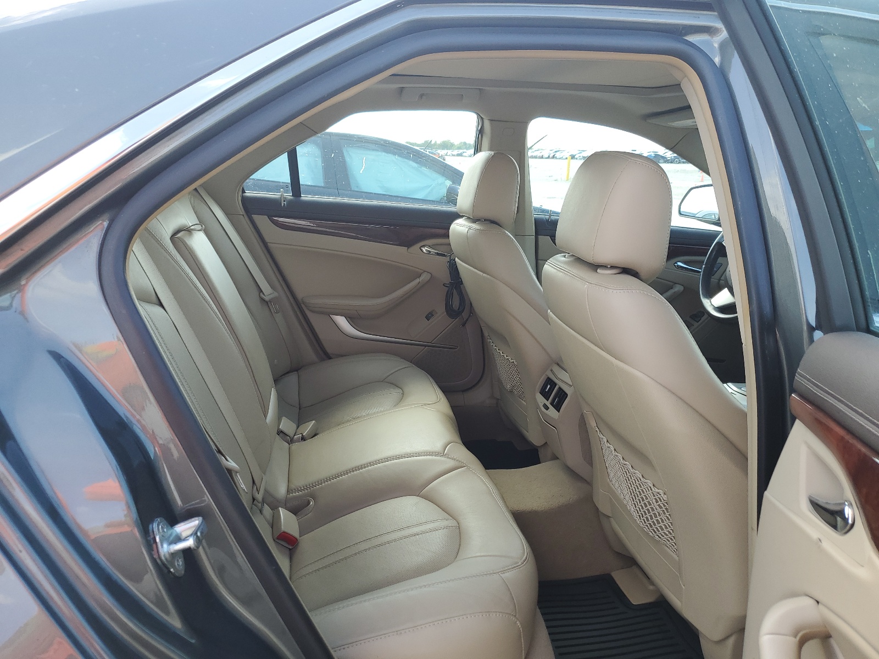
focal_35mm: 26
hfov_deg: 67.3
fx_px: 660
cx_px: 440
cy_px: 330
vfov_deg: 53.1
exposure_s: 1/370
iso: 50
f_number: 1.5
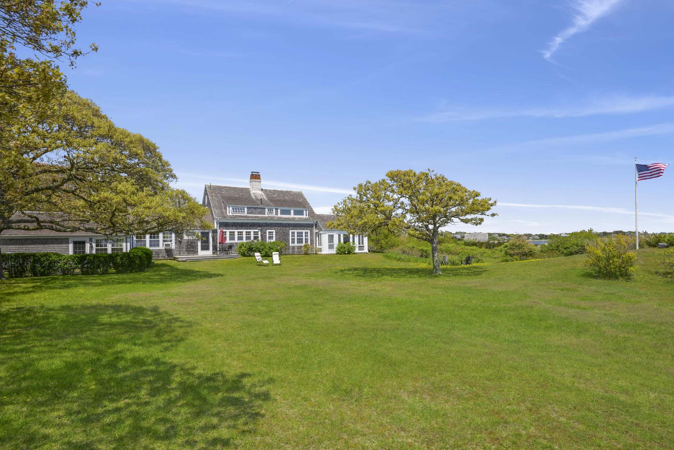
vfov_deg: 70.4
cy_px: 238
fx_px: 318
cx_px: 354
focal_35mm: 17
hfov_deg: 93.2
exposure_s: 1/250
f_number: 8
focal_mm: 16
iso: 100
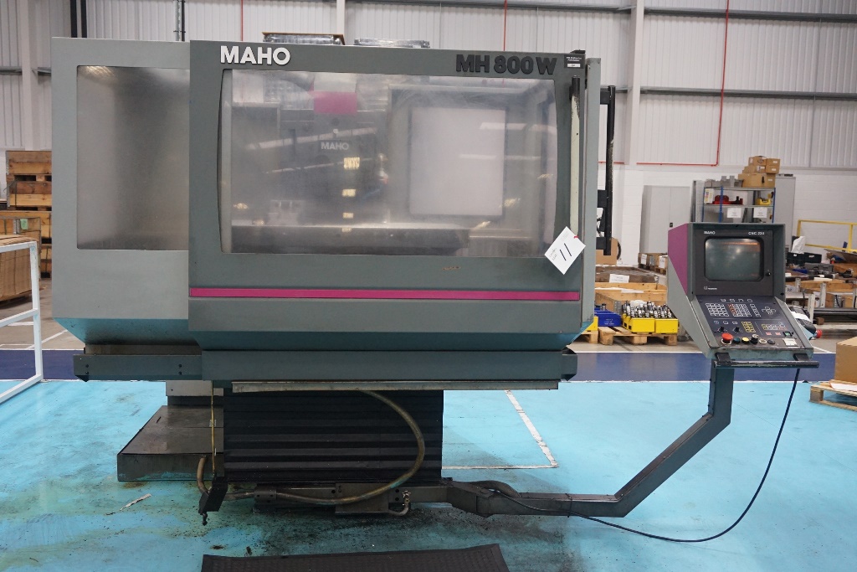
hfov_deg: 57.2
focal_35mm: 33
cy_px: 286
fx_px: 786
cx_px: 428
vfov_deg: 40.0
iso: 1600
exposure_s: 1/160
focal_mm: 22
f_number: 4
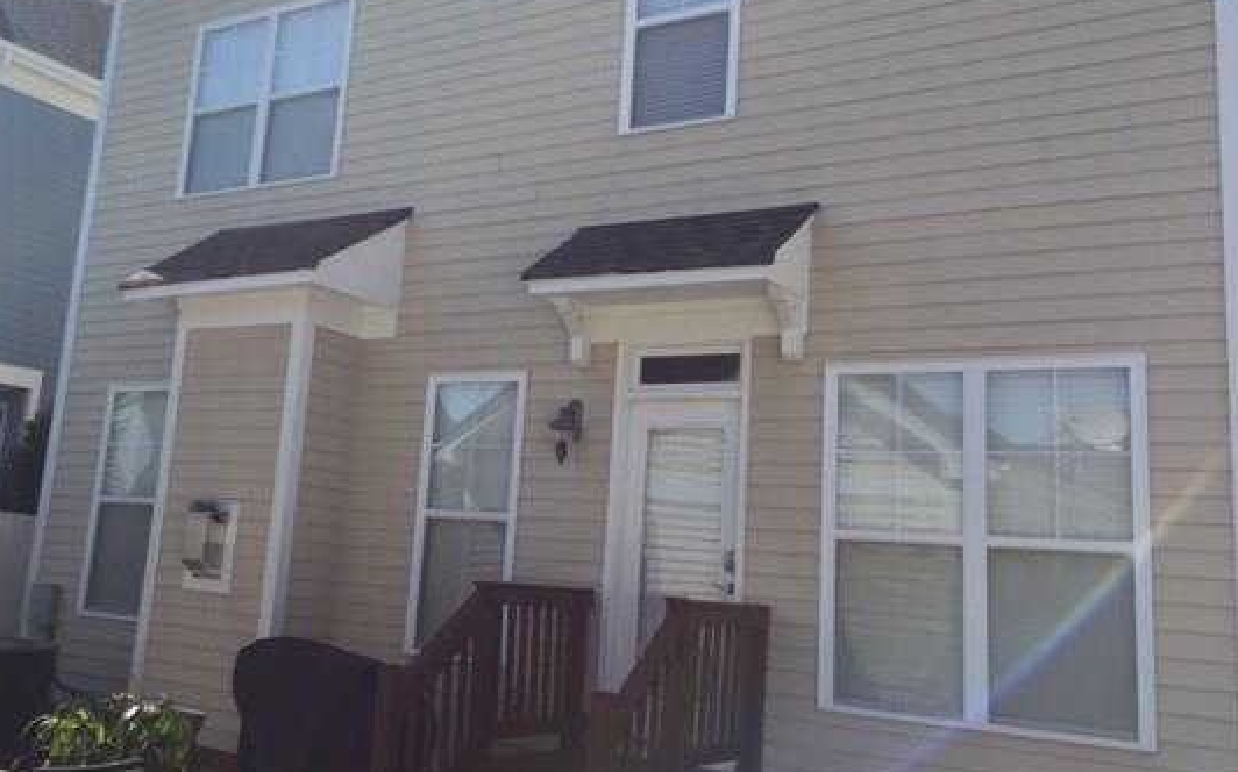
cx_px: 498
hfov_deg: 52.4
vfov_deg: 34.4
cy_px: 339
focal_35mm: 37
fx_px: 1248
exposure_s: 1/1522
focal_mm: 4.15
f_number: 2.2
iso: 32
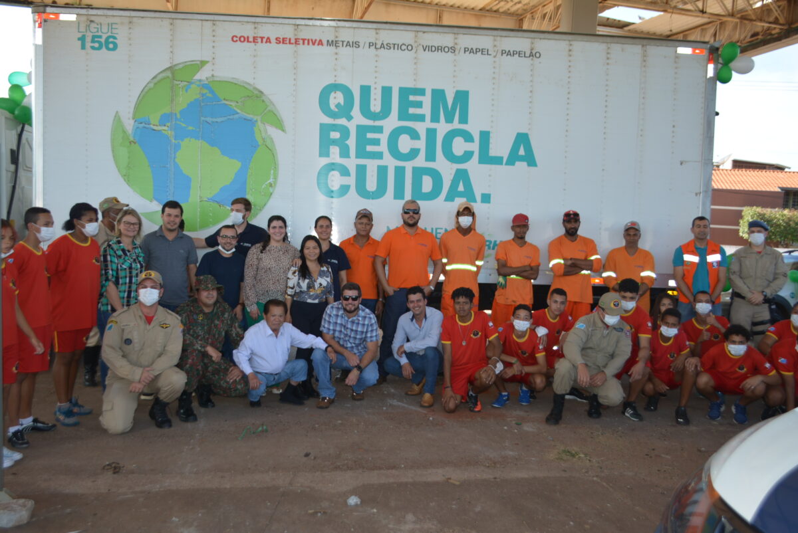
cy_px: 266
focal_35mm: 33
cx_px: 399
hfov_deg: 57.2
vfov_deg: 40.0
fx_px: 732
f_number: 3.8
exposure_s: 1/160
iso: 100
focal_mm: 22
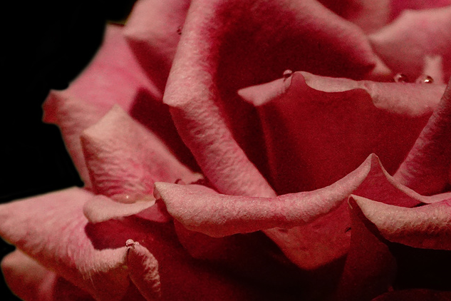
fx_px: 5613
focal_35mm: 448
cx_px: 411
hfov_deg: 4.6
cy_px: 182
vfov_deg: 3.1
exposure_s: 1/8000
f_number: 5.6
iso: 1250
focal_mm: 135
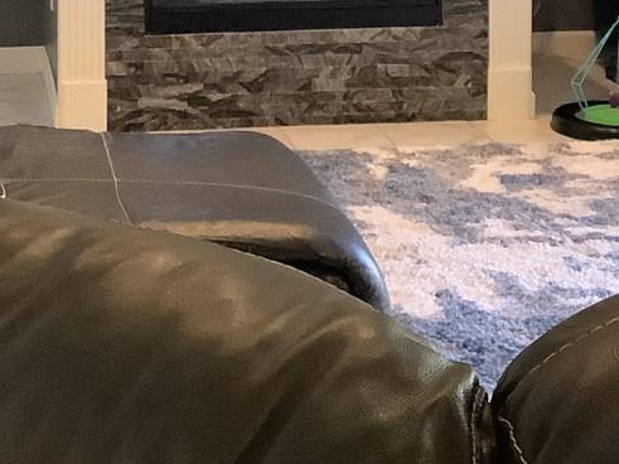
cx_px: 245
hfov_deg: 19.4
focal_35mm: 101
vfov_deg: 13.9
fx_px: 1806
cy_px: -203
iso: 400
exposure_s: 1/40
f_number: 2.4
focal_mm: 3.3
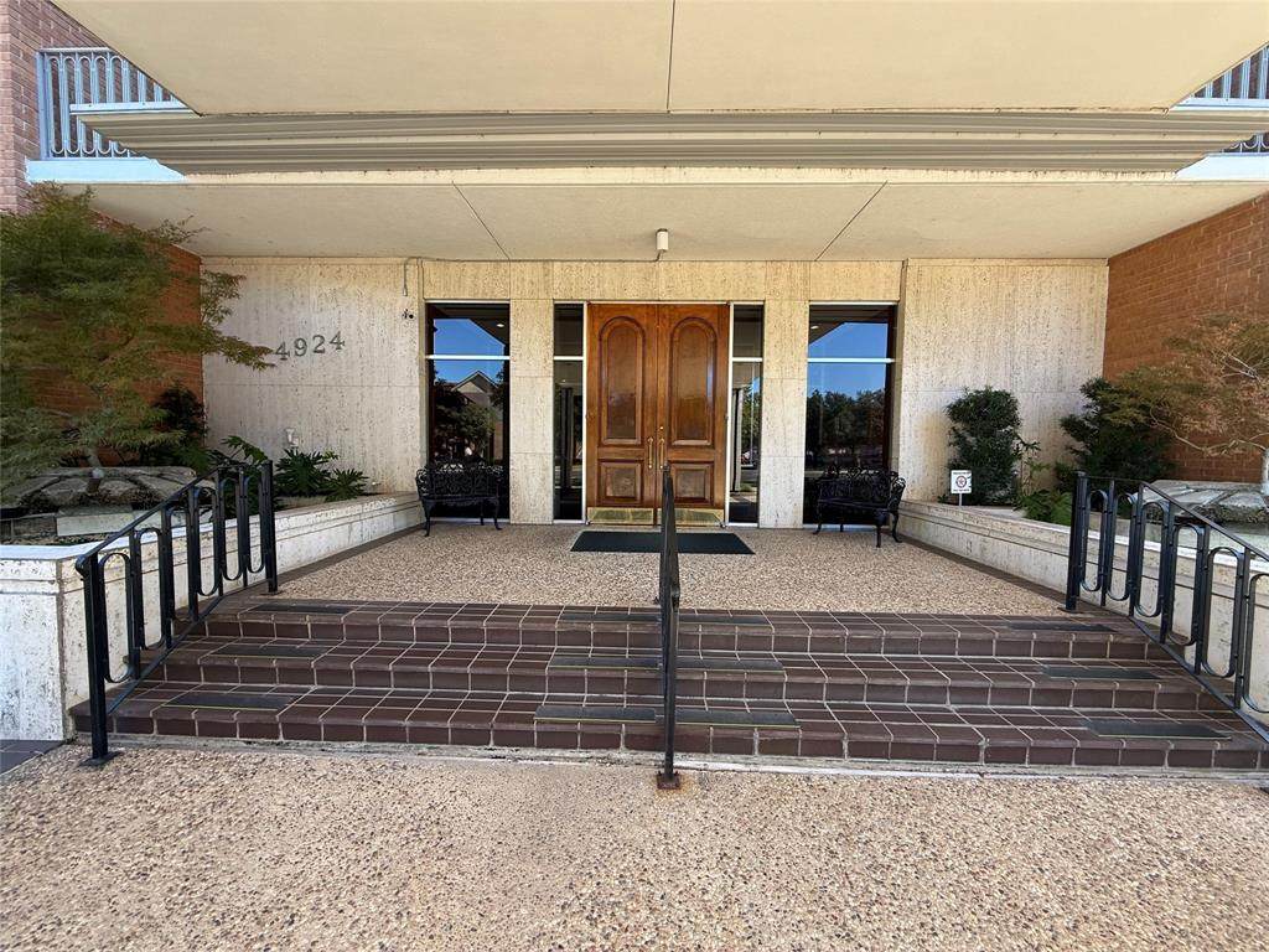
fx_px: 513
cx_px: 634
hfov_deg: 102.1
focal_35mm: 14
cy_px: 476
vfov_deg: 85.7
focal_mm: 2.22
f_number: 2.2
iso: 50
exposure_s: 1/115
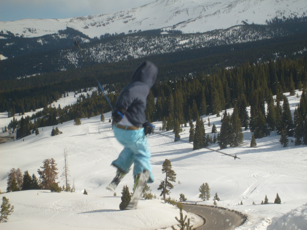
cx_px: 154
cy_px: 115
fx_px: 940
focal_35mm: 106
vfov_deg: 14.0
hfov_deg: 18.5
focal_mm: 17.4
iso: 80
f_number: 12.4
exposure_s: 1/180
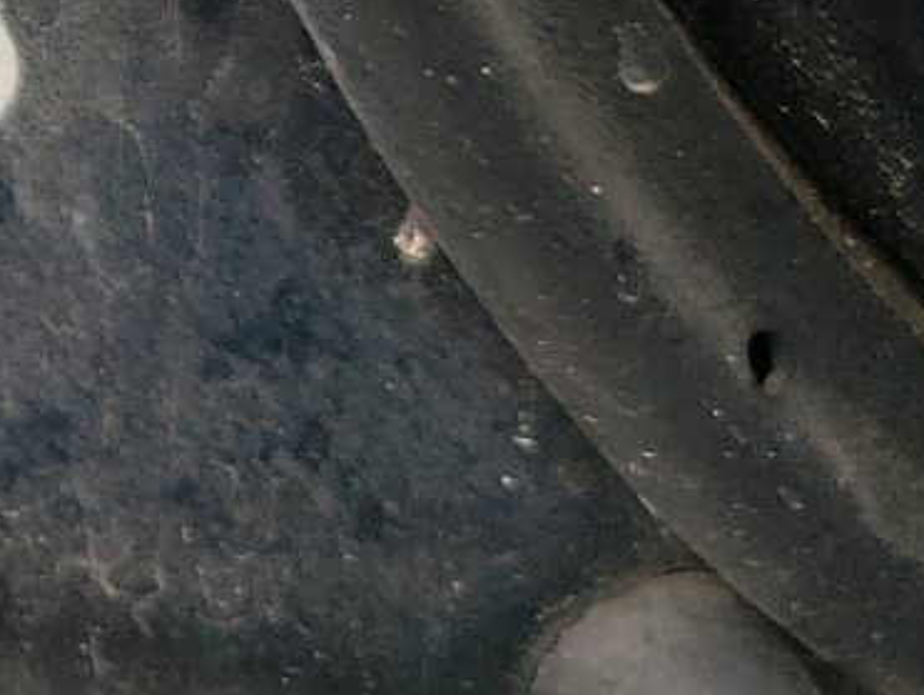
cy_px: -438
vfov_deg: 12.4
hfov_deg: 15.1
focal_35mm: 112
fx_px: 2993
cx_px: -757
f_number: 1.5
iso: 50
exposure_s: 1/294
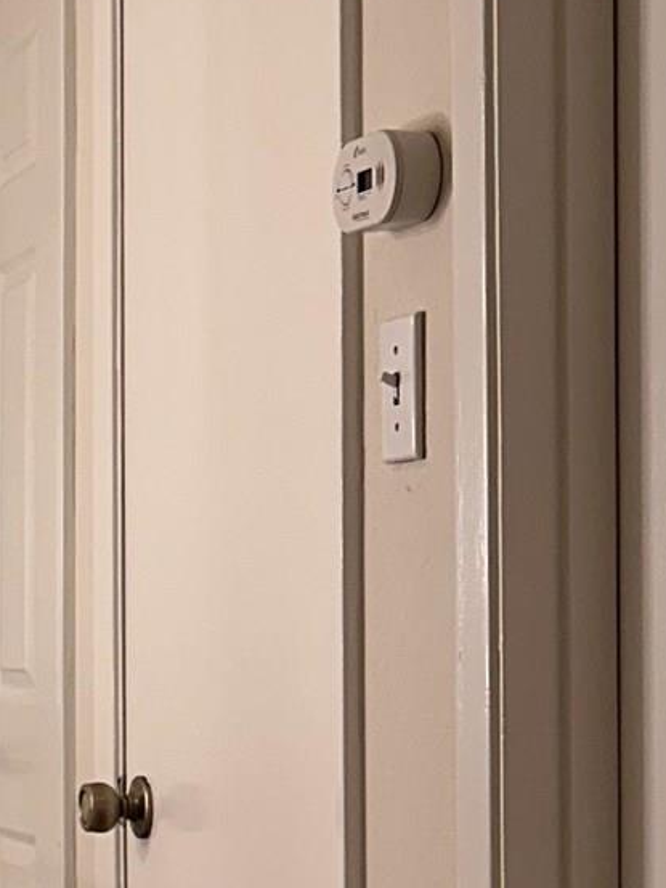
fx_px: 2564
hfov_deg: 12.8
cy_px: 620
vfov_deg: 19.5
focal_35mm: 100
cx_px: -696
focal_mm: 6.86
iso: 100
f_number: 1.78
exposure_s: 1/120
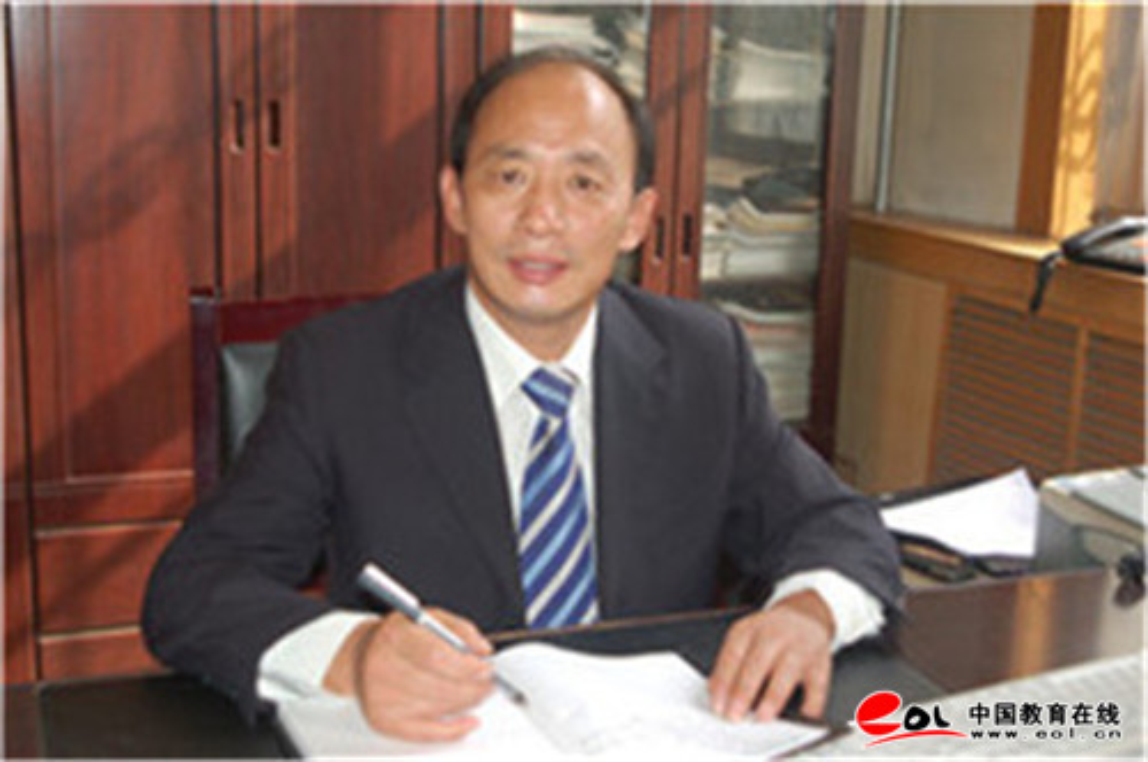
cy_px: 381
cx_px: 574
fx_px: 1624
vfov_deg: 26.4
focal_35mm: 51
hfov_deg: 38.9
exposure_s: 1/60
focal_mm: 34
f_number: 4
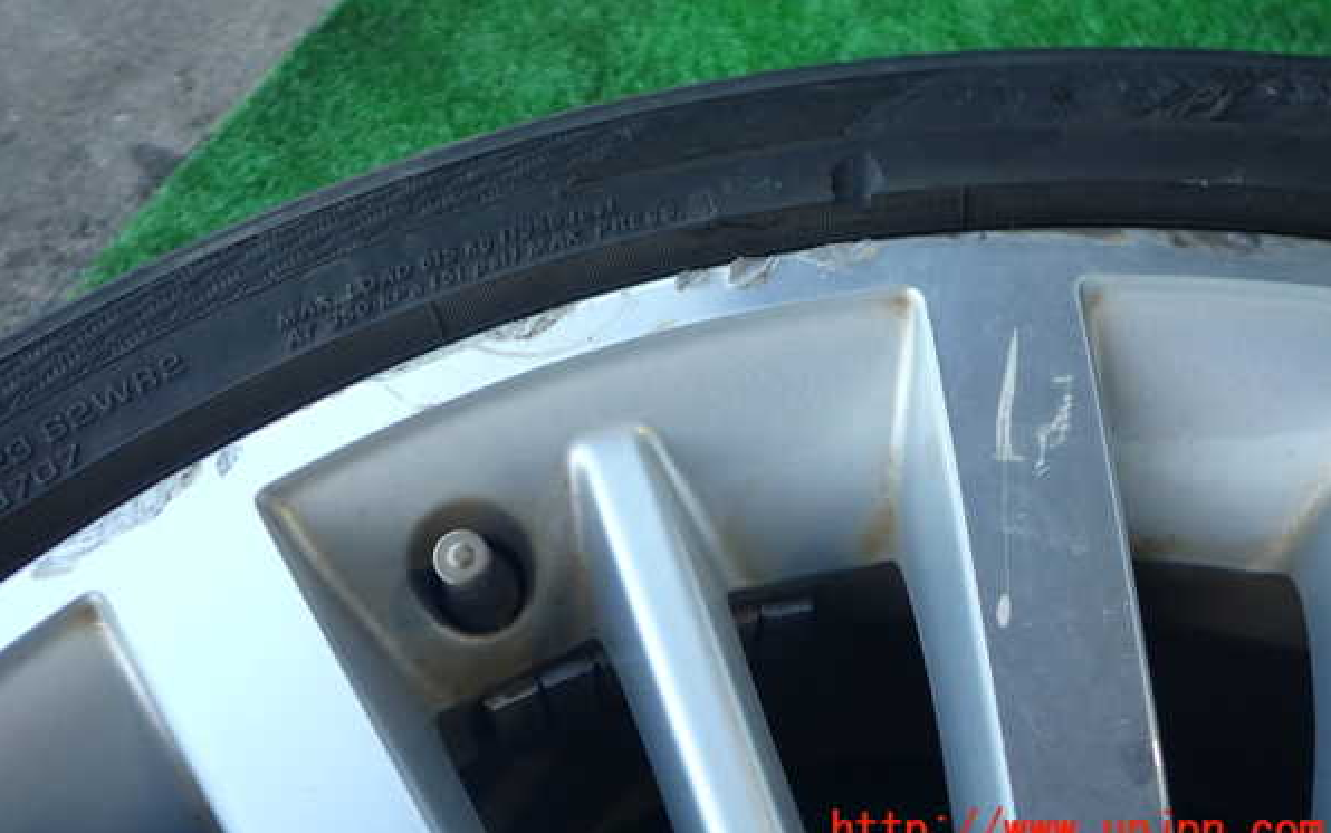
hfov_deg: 59.6
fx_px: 1161
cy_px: 357
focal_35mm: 32
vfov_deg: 39.4
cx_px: 666
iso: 200
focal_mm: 5.4
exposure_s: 1/100
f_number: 2.3
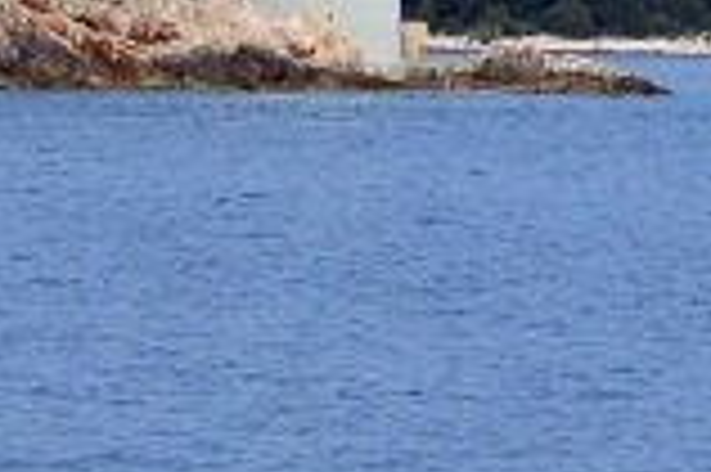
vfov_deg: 2.1
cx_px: -997
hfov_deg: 3.1
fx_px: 13080
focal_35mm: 663
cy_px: -856
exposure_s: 1/4000
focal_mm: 70
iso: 800
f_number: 4.5
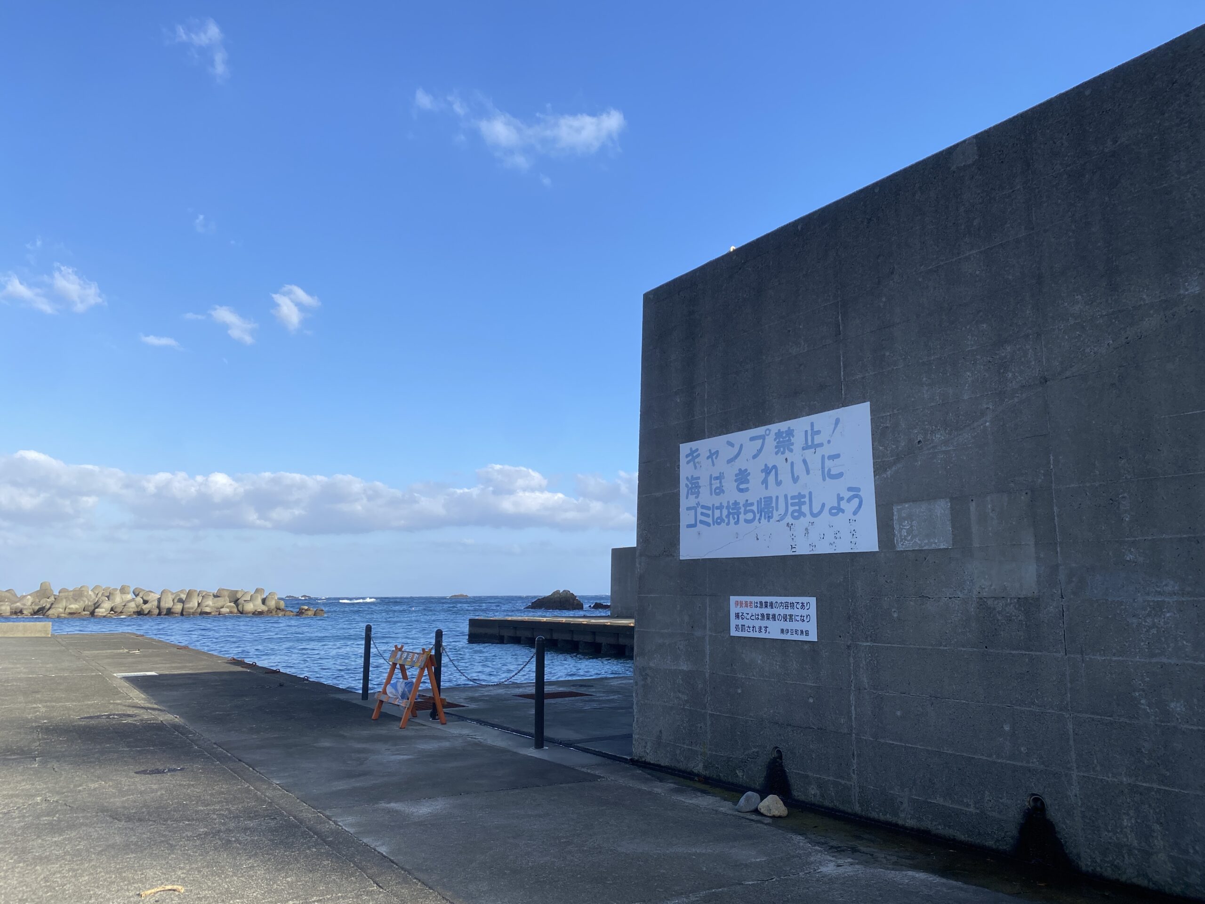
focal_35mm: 26
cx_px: 602
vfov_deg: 53.1
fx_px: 905
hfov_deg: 67.3
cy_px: 452
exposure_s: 1/1961
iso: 32
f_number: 1.8
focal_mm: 4.25
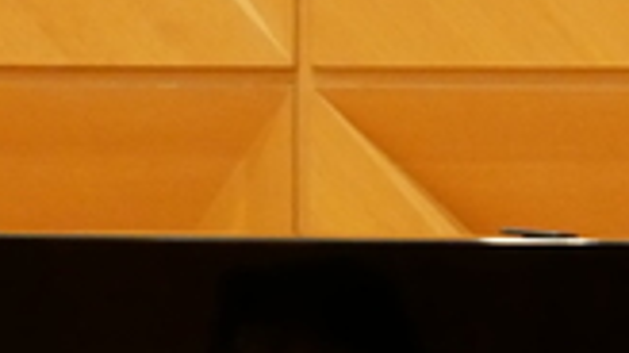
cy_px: 224
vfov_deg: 1.3
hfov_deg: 2.4
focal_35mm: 907
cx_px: 219
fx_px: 15118
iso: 3200
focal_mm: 98
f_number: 5.3
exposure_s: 1/25
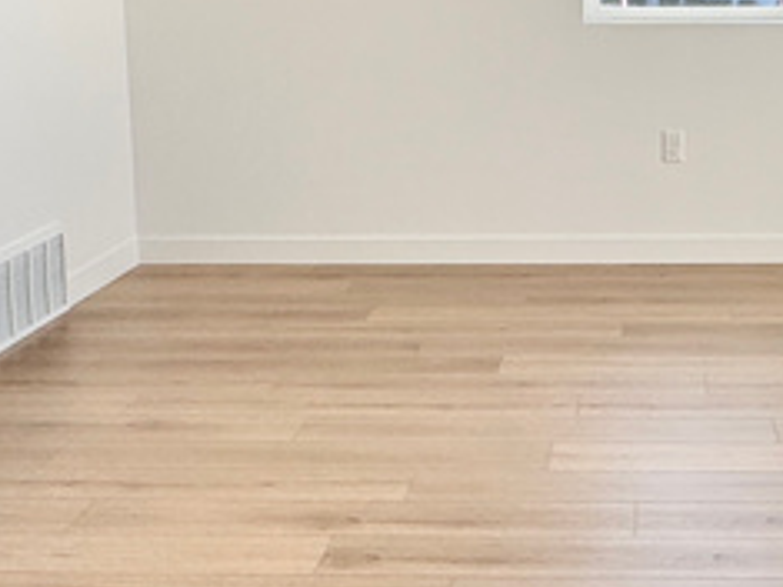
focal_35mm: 61
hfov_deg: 31.0
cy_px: 127
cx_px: 606
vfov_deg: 23.7
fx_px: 1379
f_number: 2.2
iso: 40
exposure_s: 1/631
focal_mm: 2.22
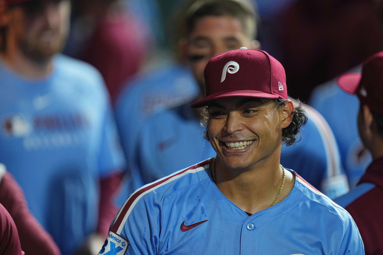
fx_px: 4255
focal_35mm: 400
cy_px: 128
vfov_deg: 3.4
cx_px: 192
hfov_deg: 5.2
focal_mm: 400
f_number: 2.8
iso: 2500
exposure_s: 1/1250
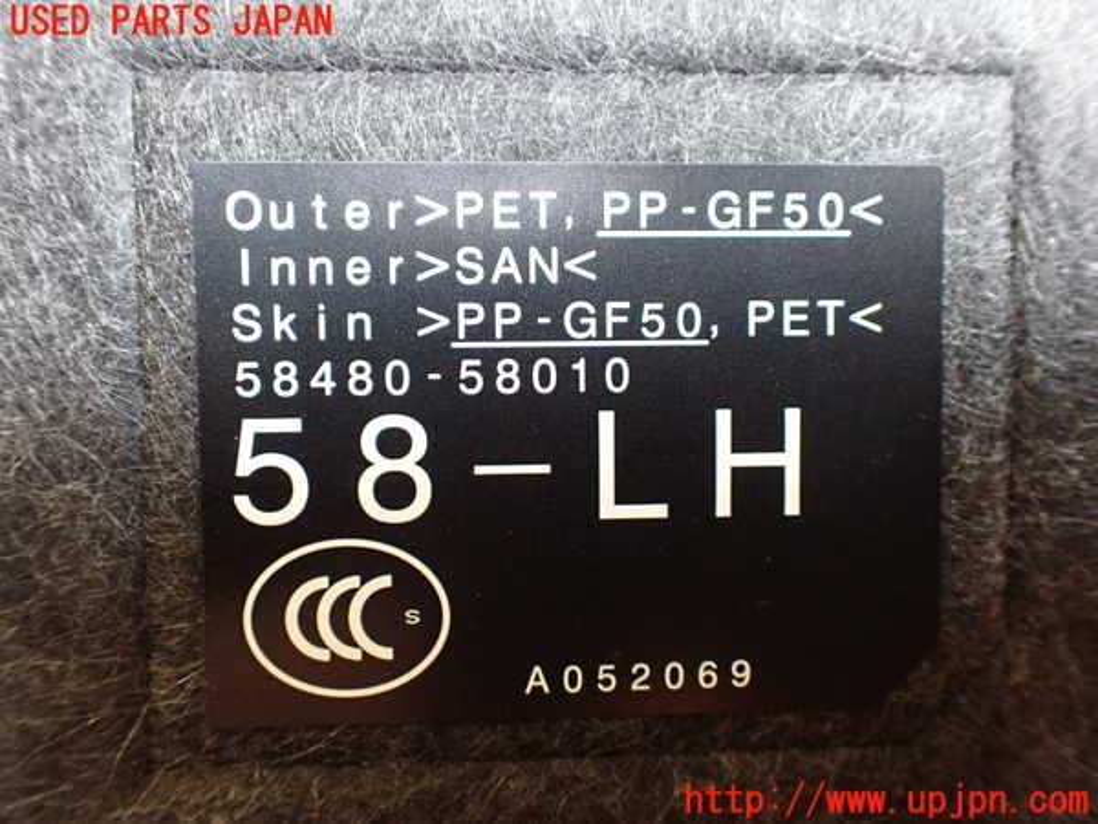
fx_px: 952
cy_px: 412
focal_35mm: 30
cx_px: 549
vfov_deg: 46.8
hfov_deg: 60.0
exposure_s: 1/60
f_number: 2.3
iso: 800
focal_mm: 5.4
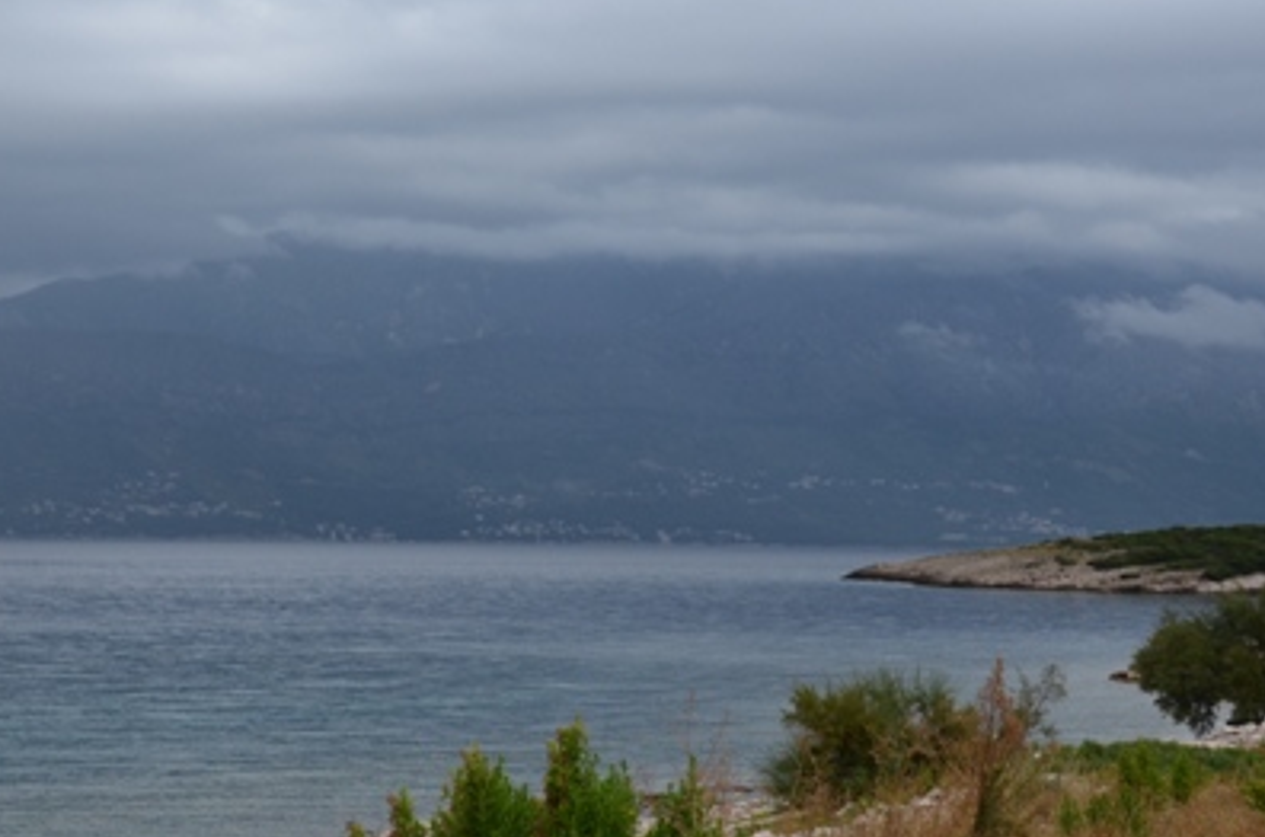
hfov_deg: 22.3
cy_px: 342
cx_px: 415
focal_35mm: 91
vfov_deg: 14.9
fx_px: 3190
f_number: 7.1
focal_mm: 30
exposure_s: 1/200
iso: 200
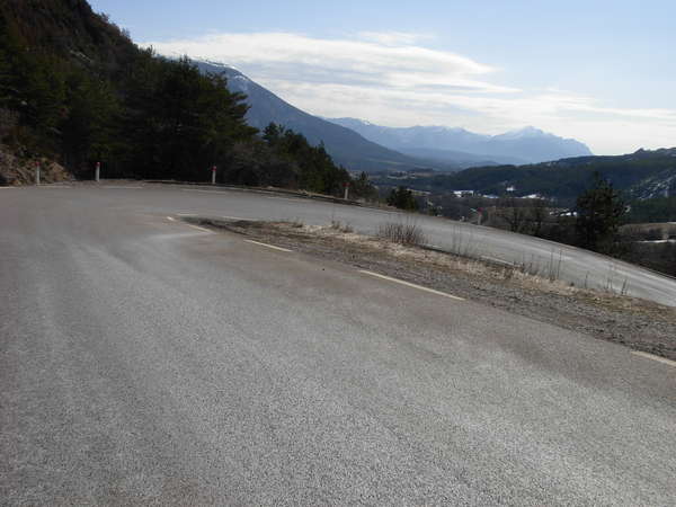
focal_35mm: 38
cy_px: 254
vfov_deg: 37.7
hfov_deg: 49.0
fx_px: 742
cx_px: 338
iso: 79
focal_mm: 6.3
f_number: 4.9
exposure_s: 1/1117
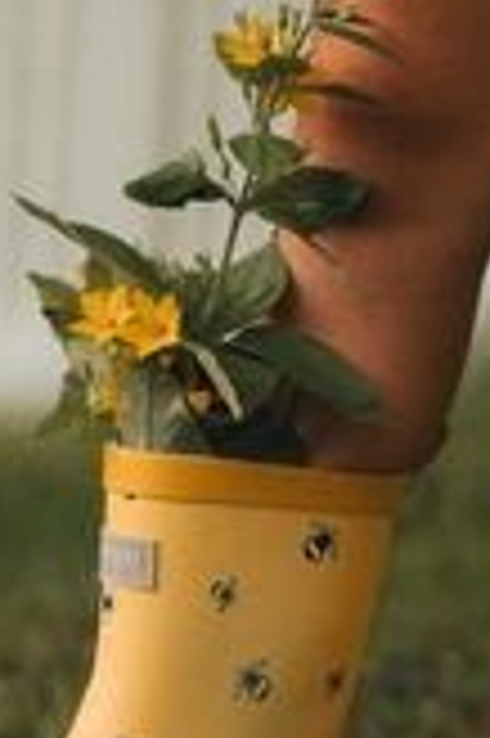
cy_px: 504
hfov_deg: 5.9
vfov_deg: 8.8
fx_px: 4767
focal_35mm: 233
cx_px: 360
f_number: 2.8
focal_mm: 85
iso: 320
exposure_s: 1/640
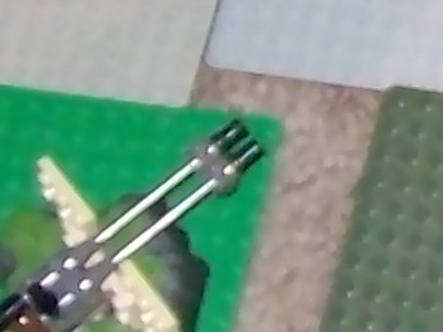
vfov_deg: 4.3
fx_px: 4210
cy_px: -726
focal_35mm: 329
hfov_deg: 5.5
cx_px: 1470
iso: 200
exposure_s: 1/147
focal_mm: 7.6
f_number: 3
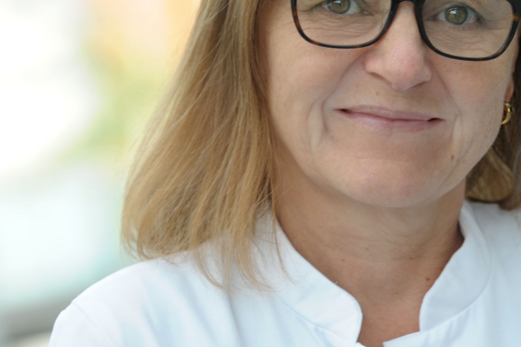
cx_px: 435
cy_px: 161
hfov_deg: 6.5
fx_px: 4613
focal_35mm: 319
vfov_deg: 4.3
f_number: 4
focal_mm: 112
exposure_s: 1/250
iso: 200
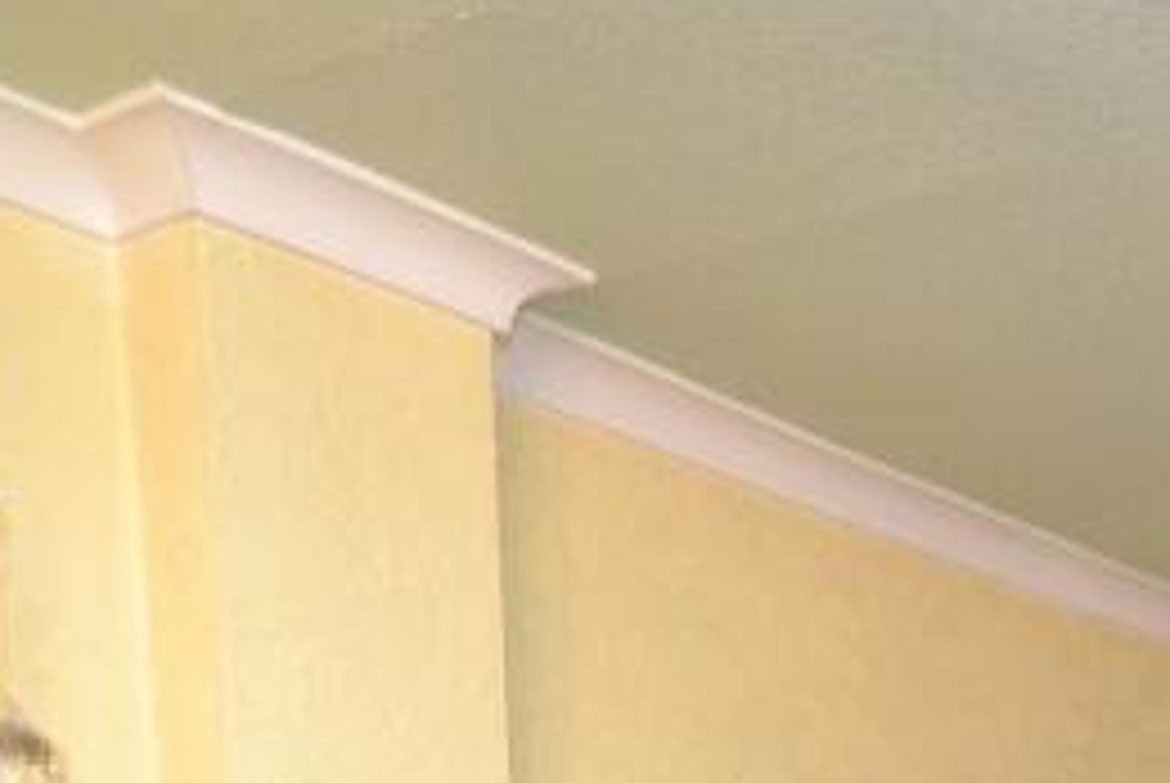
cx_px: 1462
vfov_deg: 18.7
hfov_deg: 28.6
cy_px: 1339
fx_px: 1920
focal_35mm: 59
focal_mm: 10
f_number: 3.5
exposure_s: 1/60
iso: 2000
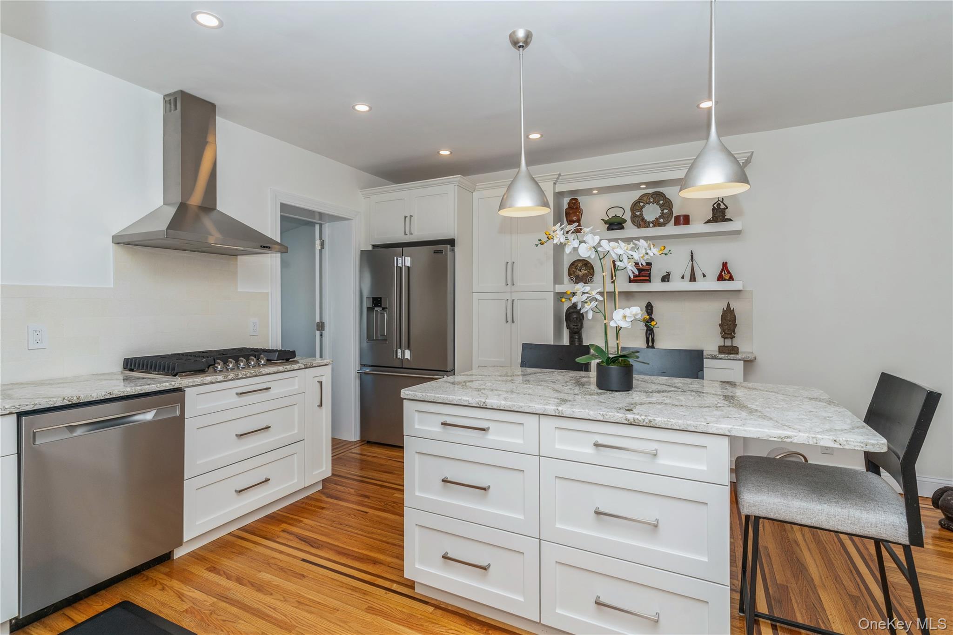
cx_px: 476
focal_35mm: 17
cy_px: 318
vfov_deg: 70.4
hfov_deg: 93.3
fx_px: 450
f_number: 8
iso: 400
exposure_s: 1/160
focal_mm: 17
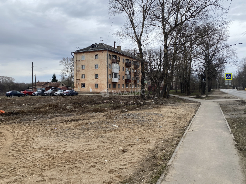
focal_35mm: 26
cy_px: 92
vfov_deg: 53.1
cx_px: 123
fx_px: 185
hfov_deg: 67.3
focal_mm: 4.25
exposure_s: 1/690
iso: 32
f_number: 1.8
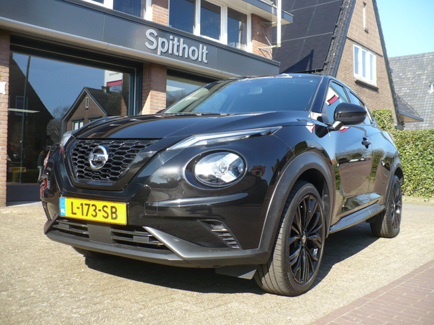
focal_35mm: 37
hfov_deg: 50.1
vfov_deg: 38.7
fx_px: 464
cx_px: 217
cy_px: 162
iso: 100
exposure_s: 1/500
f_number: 2.8
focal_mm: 6.1
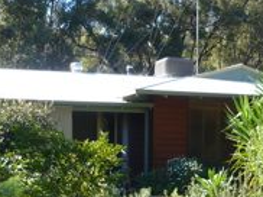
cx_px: 121
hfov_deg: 25.4
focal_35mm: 77
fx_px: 584
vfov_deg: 18.7
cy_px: 185
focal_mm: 5.8
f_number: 2.8
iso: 100
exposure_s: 1/250
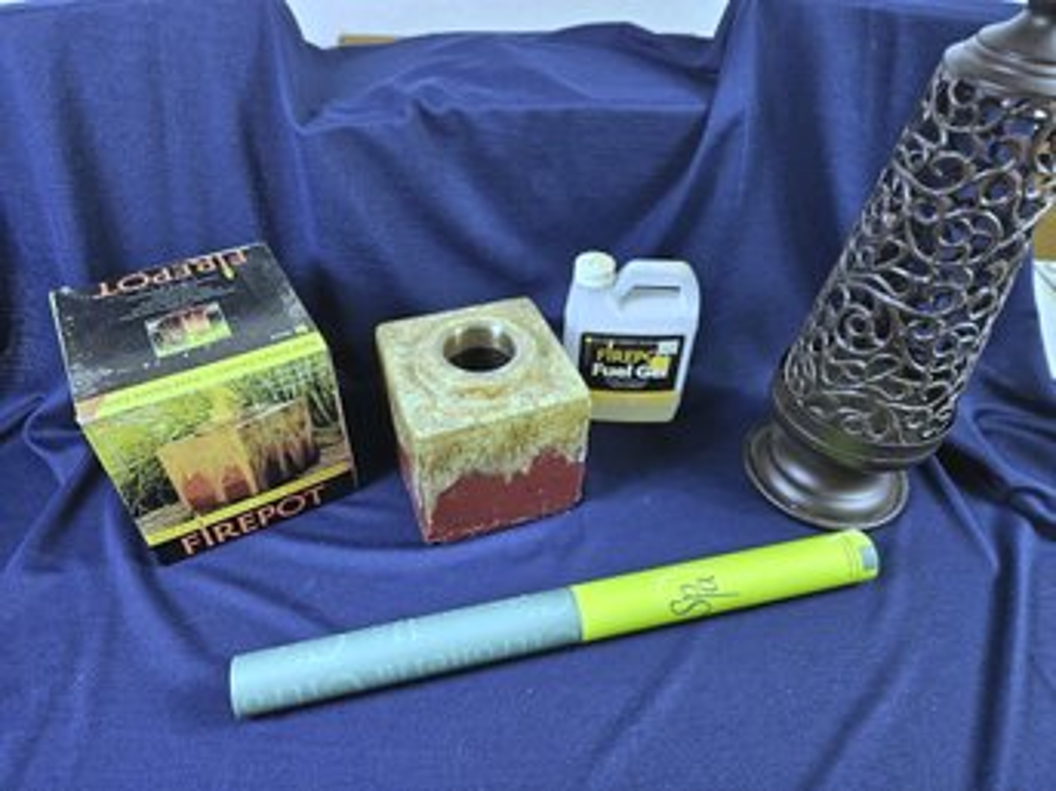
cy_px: 396
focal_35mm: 23
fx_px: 701
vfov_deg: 58.8
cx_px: 528
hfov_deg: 73.9
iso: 800
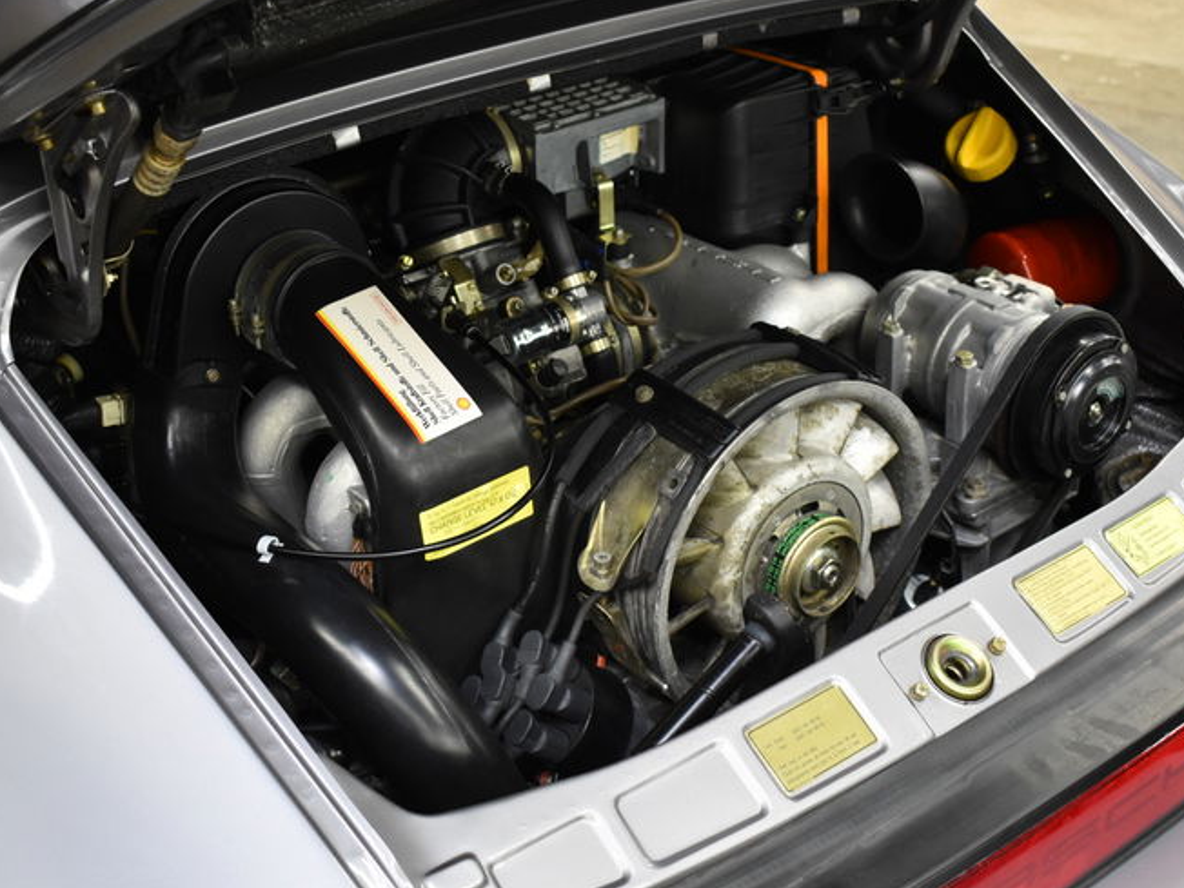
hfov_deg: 37.5
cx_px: 628
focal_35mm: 51
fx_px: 1744
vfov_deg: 28.6
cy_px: 427
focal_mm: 30
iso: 1250
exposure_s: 1/50
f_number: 4.2
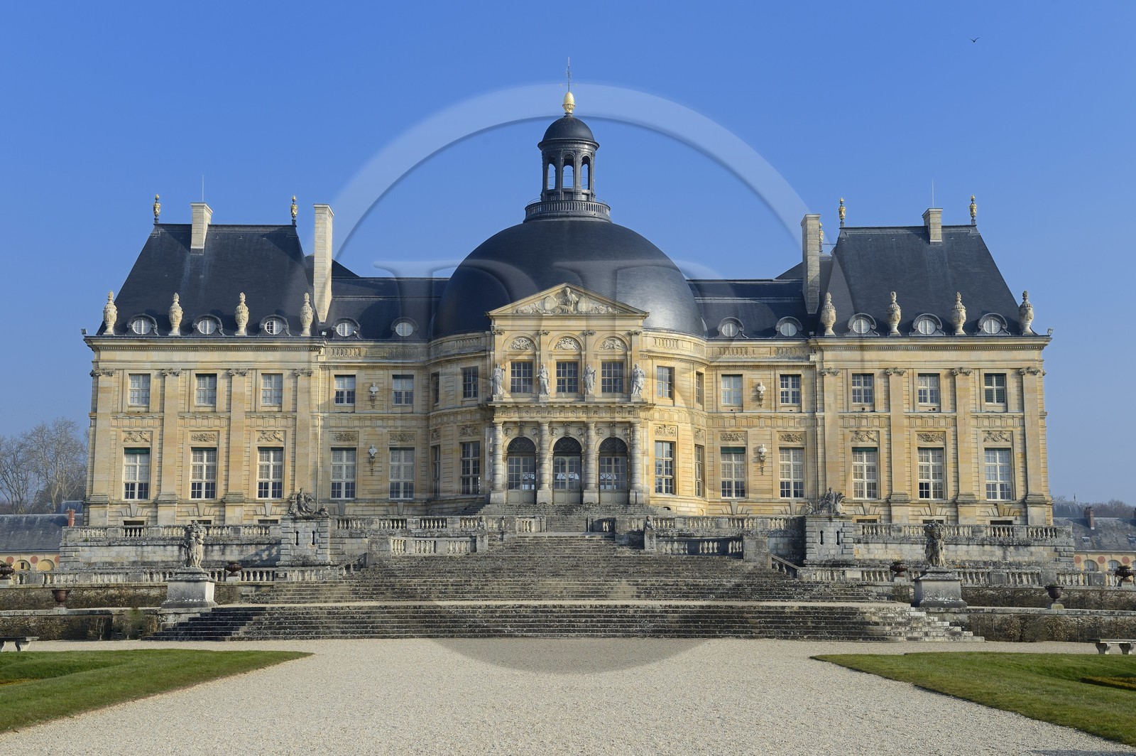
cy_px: 378
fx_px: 1734
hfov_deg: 36.3
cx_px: 568
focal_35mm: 55
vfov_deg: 24.6
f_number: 9
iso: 100
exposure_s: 1/200
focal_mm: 55
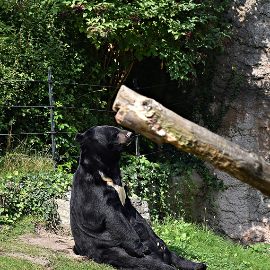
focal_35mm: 320
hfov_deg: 5.5
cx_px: 117
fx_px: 2824
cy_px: 151
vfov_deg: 5.5
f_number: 5.6
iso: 280
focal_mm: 140
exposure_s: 1/500
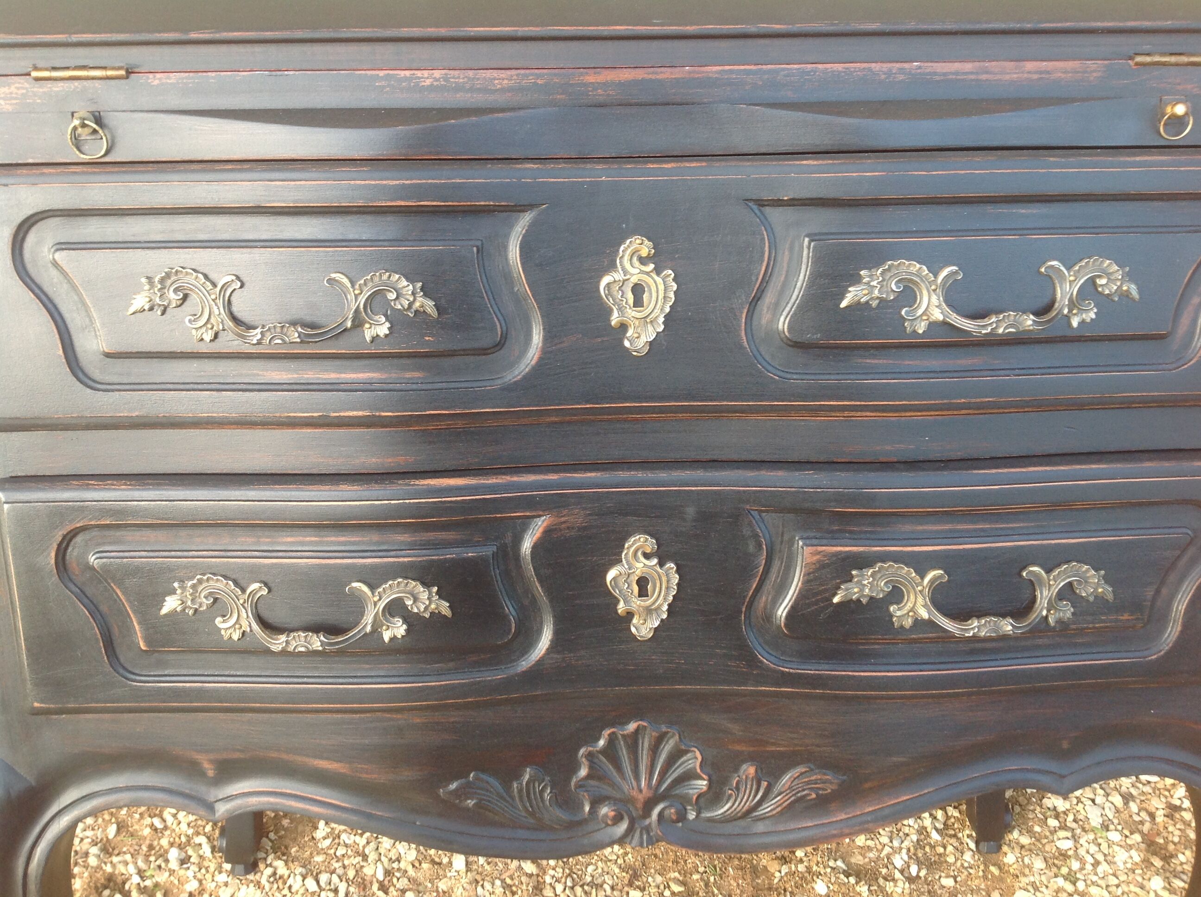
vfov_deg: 40.6
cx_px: 600
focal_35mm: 35
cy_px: 448
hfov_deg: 52.7
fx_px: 1213
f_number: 2.4
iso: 64
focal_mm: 4.28
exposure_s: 1/24
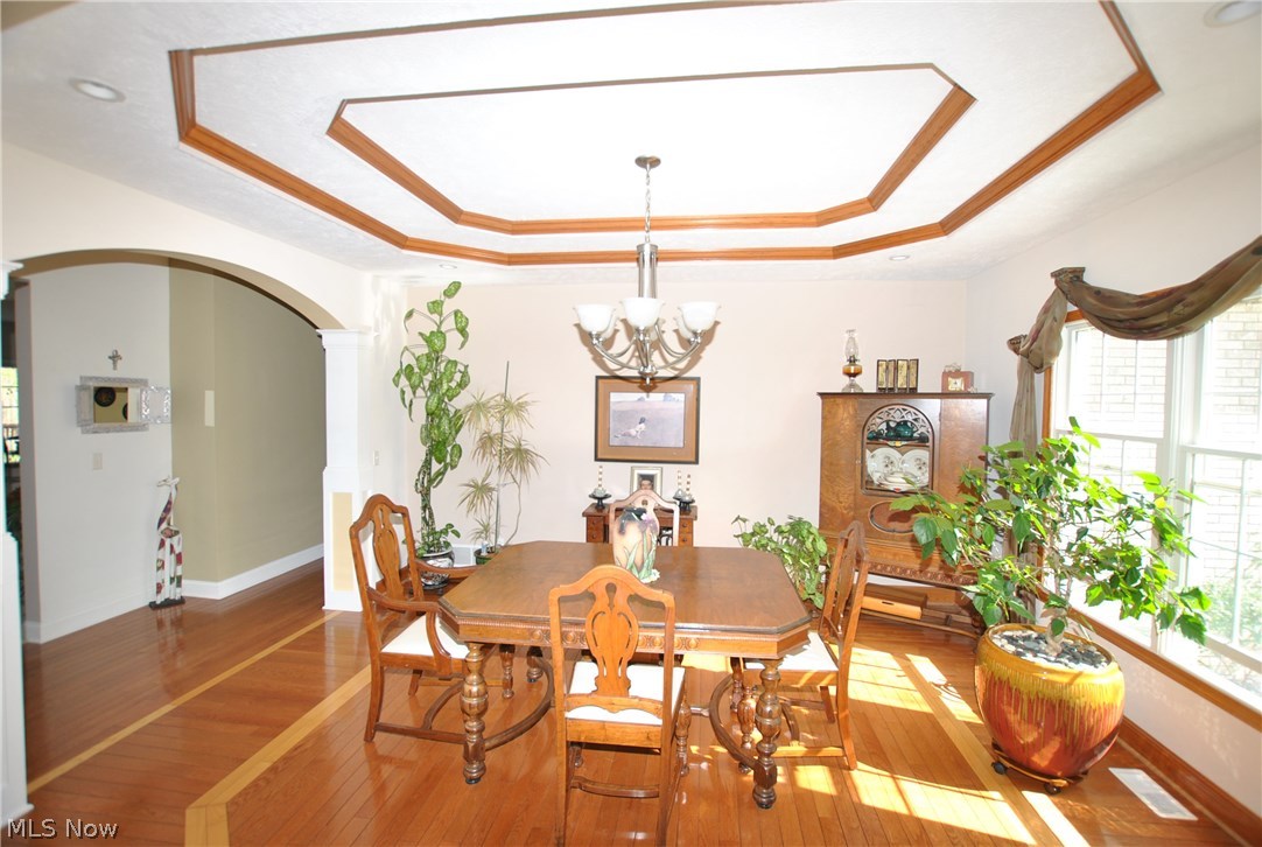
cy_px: 424
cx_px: 631
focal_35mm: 15
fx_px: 527
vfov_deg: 77.6
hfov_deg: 100.3
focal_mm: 10
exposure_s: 1/60
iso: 200
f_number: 4
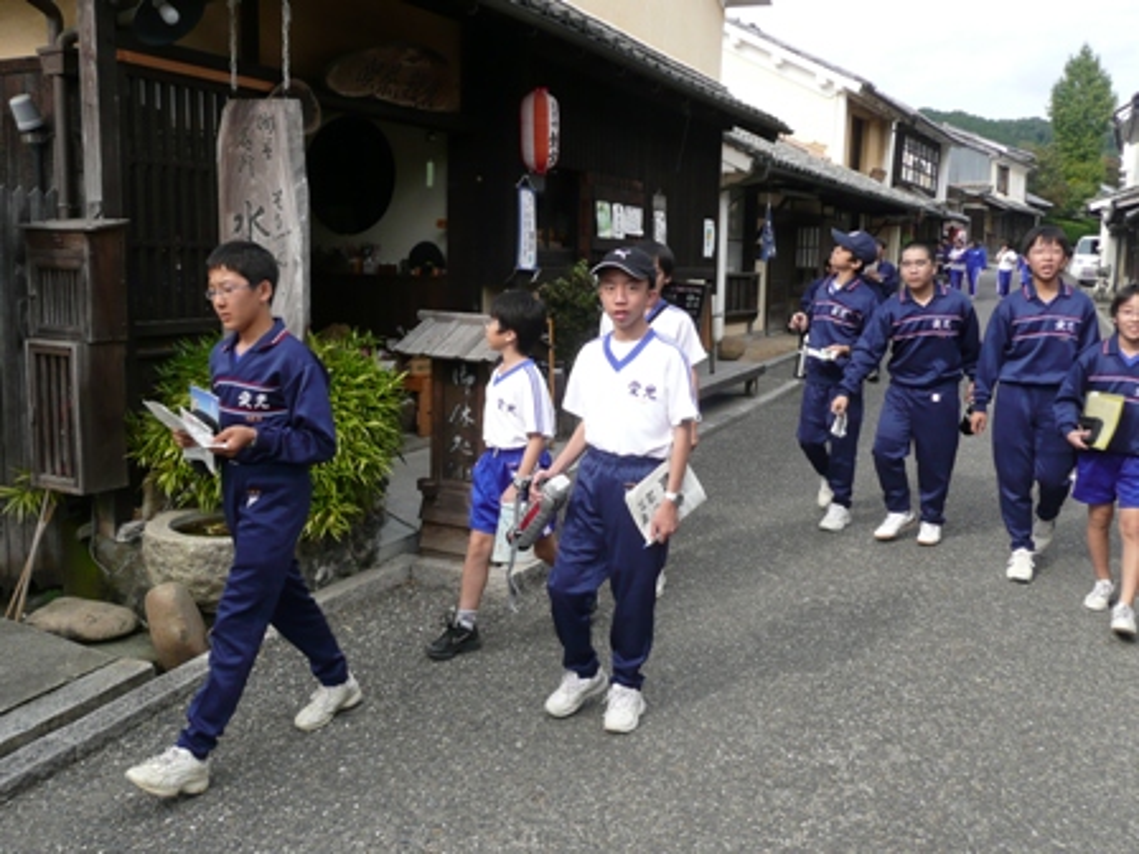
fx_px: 1053
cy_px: 427
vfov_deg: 44.2
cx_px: 570
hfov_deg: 56.8
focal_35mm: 32
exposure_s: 1/250
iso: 100
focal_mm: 5.2
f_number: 3.5
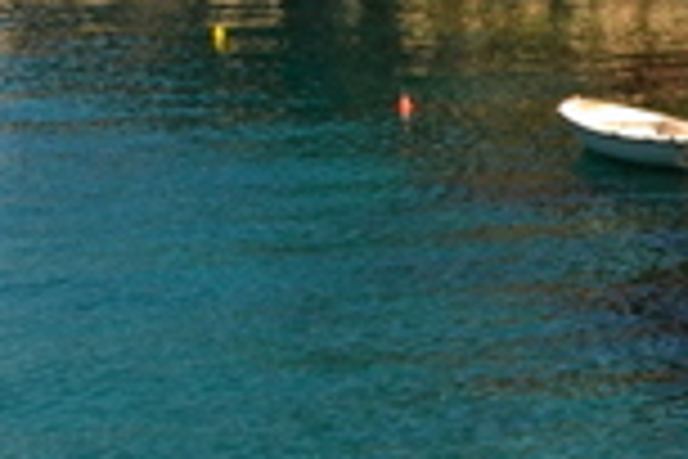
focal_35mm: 188
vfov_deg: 7.0
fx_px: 3593
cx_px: -112
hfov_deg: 10.8
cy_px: -508
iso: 400
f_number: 11
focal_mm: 24
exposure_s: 1/400
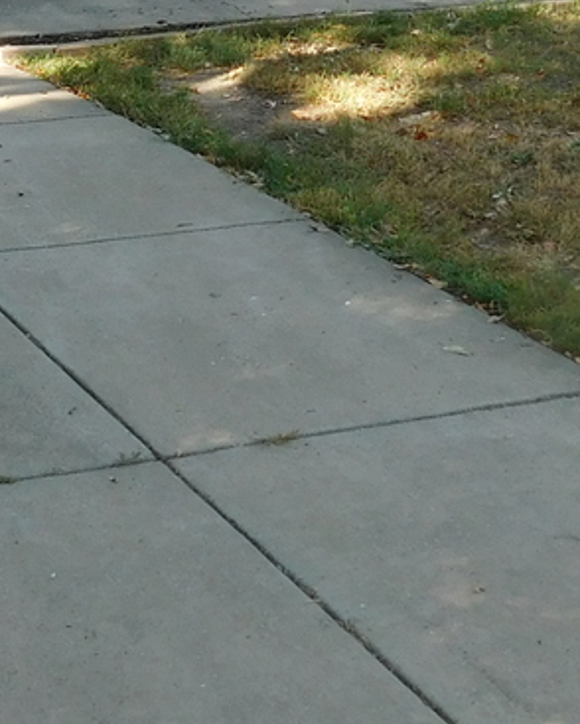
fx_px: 1887
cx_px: -53
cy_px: 14
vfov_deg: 21.0
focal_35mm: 88
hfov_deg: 16.9
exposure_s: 1/320
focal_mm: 4
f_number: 3
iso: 125
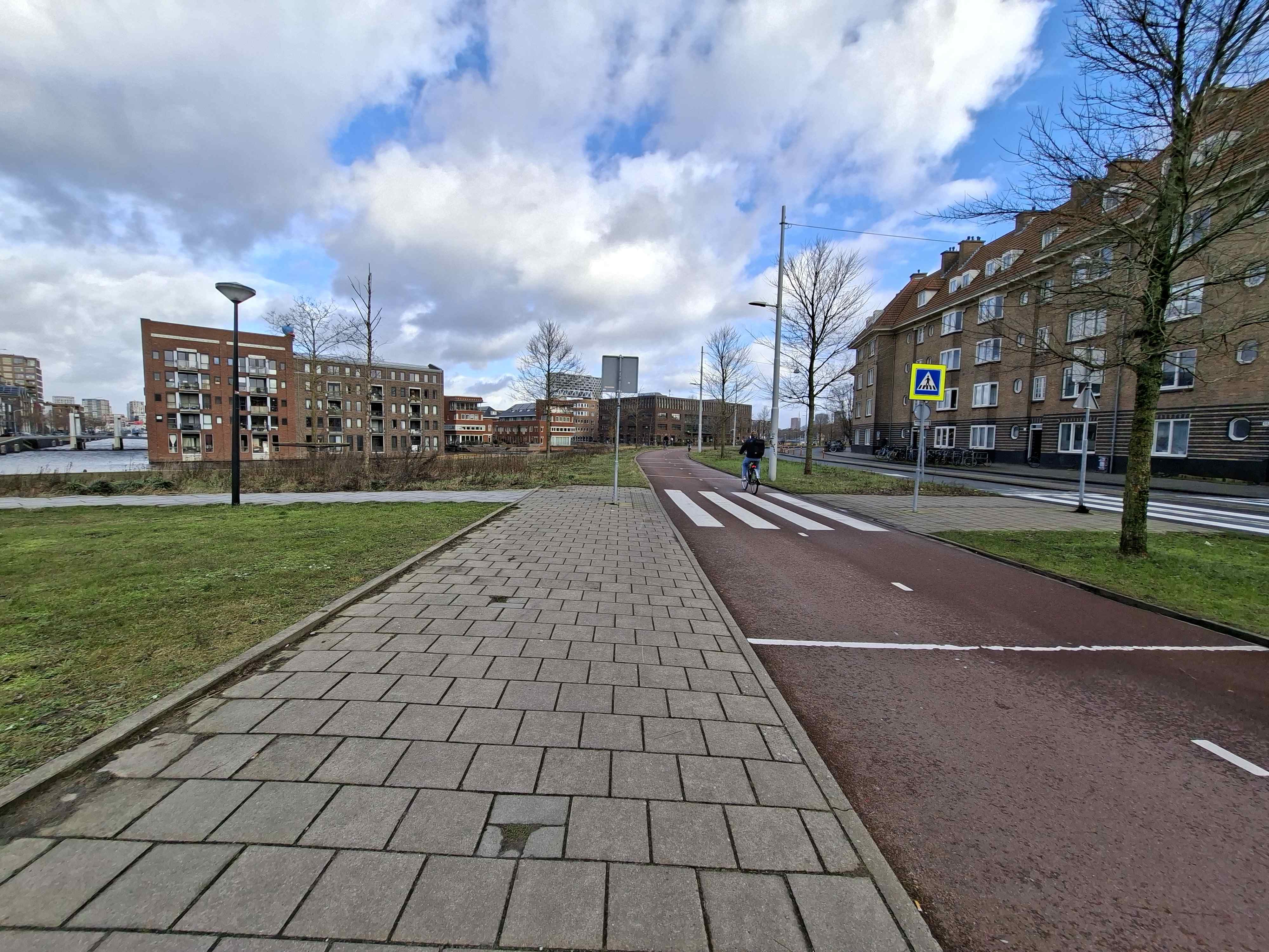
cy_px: 476
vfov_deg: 89.9
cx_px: 634
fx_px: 477
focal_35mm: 13
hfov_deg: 106.2
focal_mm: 1.74
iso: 40
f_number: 2.2
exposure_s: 1/577
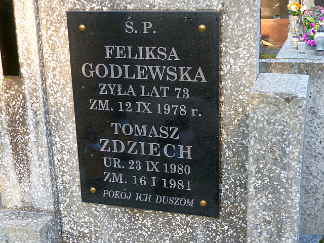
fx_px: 552
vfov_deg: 24.8
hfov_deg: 32.7
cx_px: 162
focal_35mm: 59
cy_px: 122
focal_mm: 10.5
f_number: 2.8
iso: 100
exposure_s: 1/80
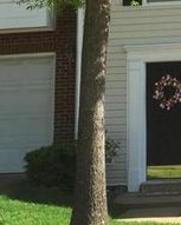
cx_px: 221
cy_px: -39
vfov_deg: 18.4
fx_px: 662
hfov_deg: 15.0
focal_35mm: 99
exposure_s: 1/898
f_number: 2.2
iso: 32
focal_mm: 4.15
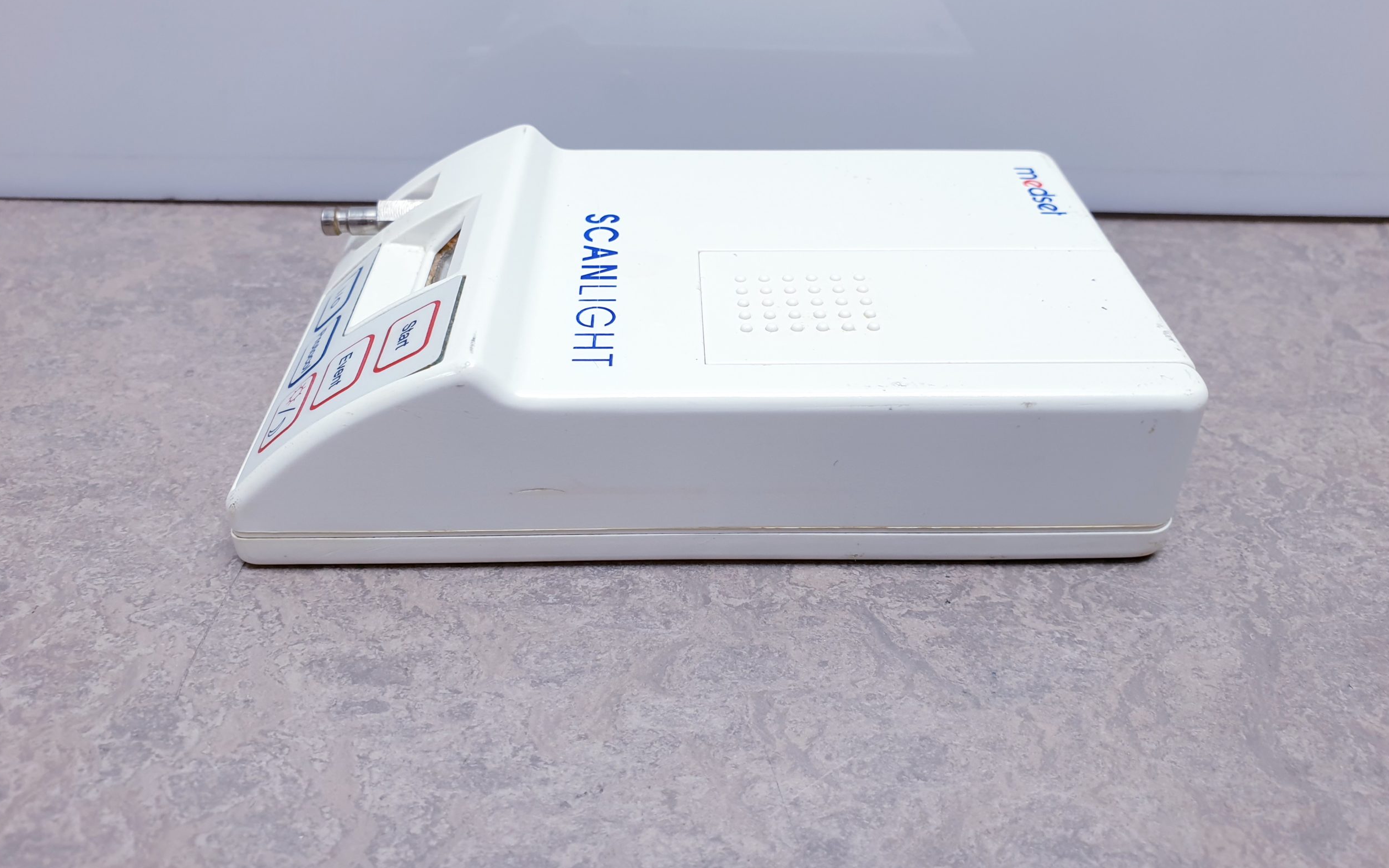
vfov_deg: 44.5
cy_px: 403
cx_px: 698
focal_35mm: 28
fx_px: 1060
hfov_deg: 66.5
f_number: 2.4
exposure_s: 1/100
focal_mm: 4.3
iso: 80
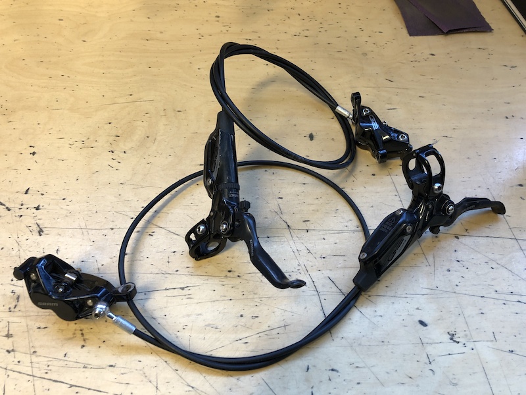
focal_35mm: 28
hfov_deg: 63.4
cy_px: 198
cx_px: 263
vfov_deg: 49.7
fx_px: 425
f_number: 1.8
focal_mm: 3.99
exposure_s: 1/20
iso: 40
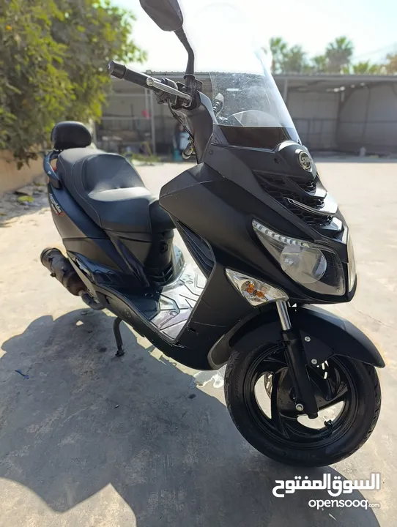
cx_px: 198
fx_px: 351
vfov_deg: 73.9
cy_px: 264
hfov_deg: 59.0
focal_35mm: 23
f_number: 1.65
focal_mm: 6.11
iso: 50
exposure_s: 1/240
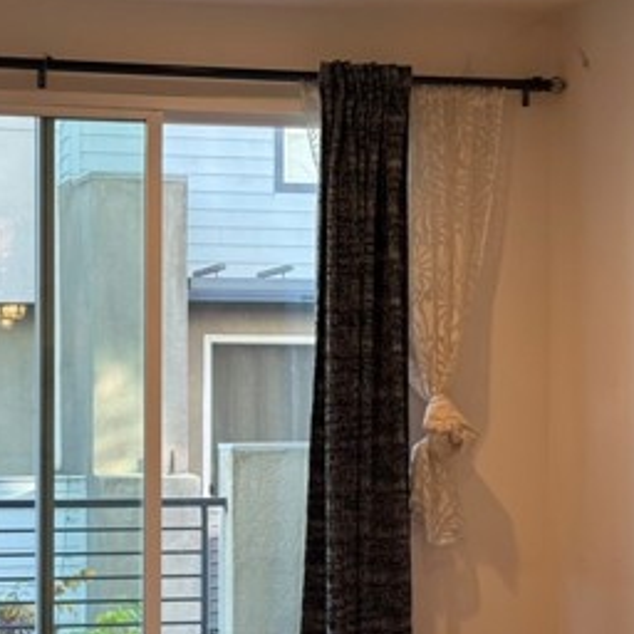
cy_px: 404
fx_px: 2196
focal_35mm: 106
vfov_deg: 16.4
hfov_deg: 16.4
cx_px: 225
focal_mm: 6.76
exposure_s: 1/120
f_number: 1.78
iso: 64
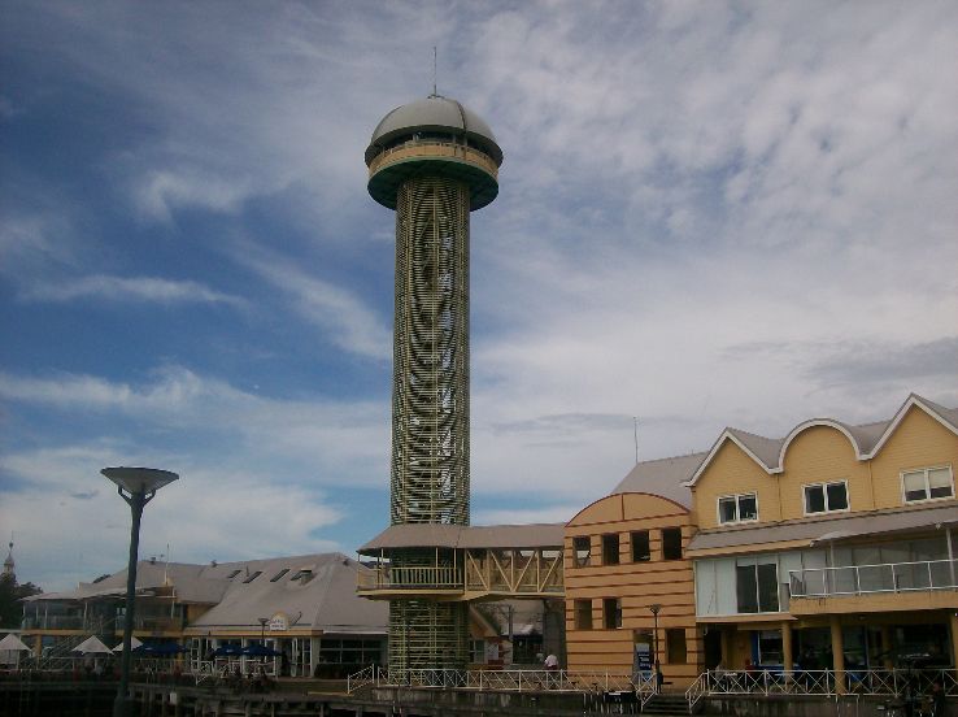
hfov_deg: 51.4
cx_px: 479
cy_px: 358
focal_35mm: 36
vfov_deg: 39.6
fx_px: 995
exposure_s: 1/1029
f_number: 4.8
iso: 80
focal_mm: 6
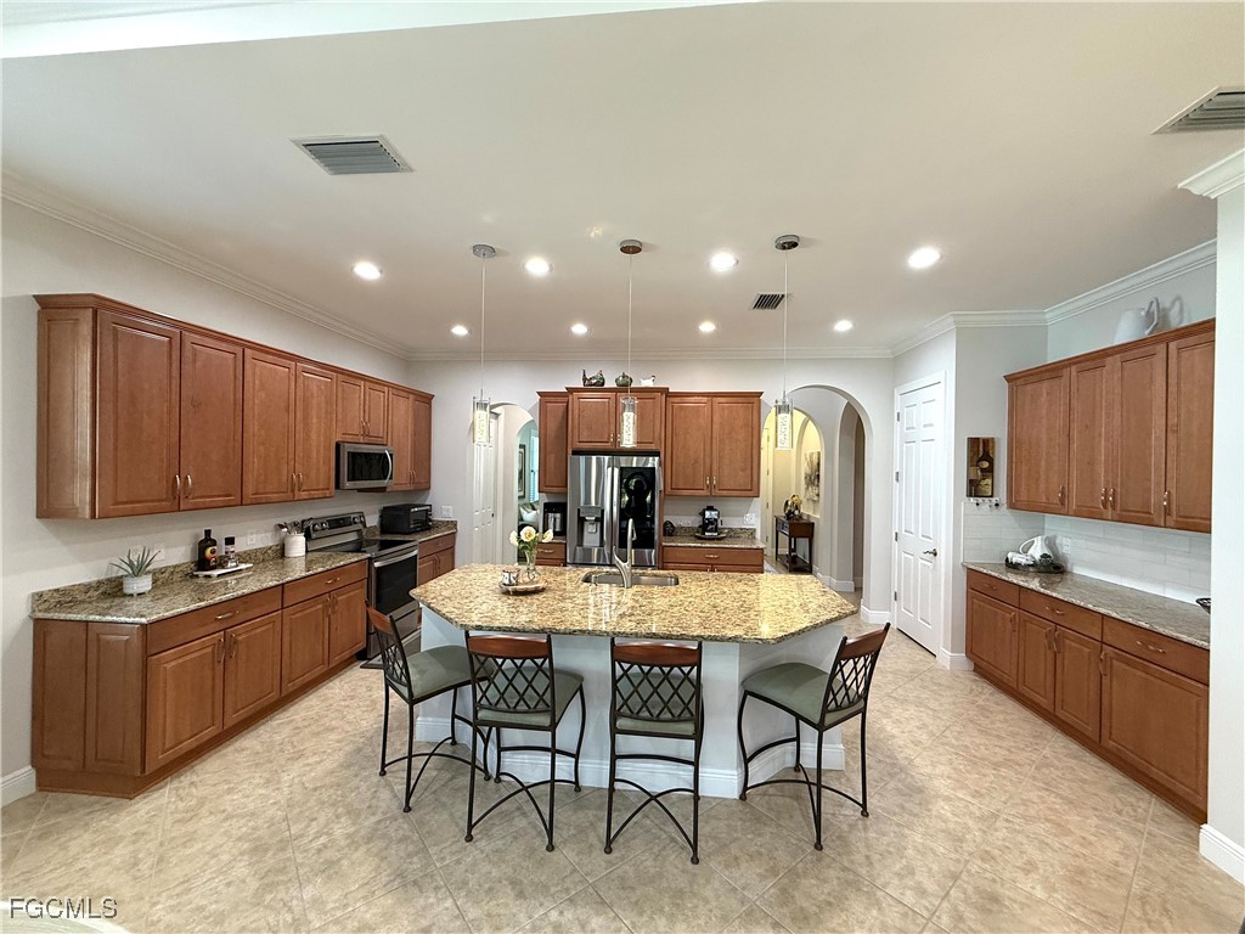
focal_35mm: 14
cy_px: 467
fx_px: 504
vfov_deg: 85.7
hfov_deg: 102.1
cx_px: 622
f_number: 2.2
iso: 320
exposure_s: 1/120
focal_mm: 2.22
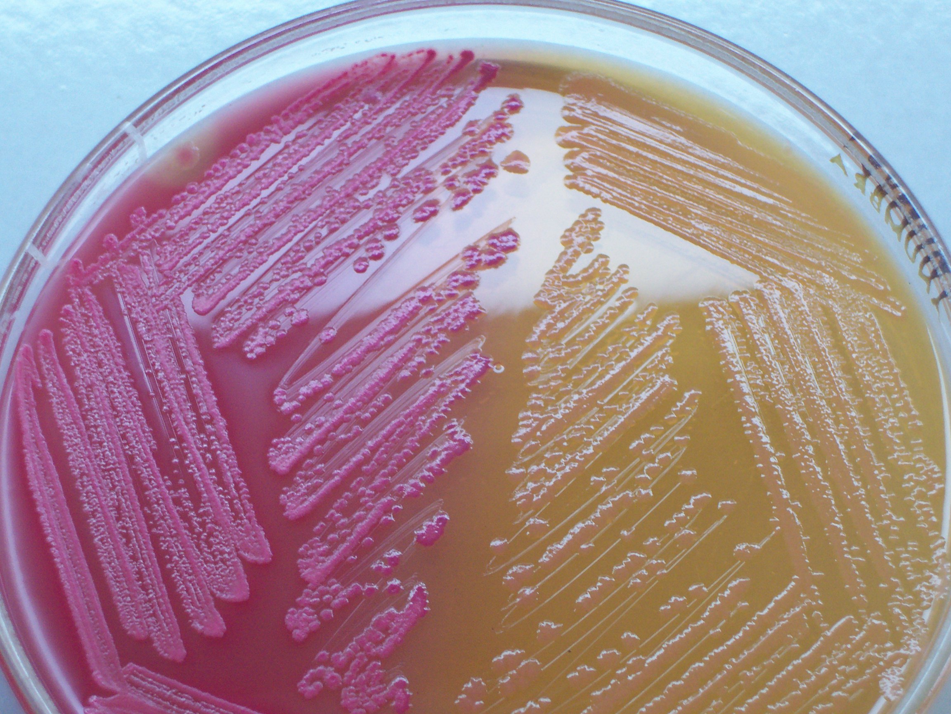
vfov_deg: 18.0
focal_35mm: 82
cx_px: 476
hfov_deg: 23.8
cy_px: 357
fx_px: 2253
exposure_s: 1/47.1
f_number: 4
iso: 160
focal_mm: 13.5
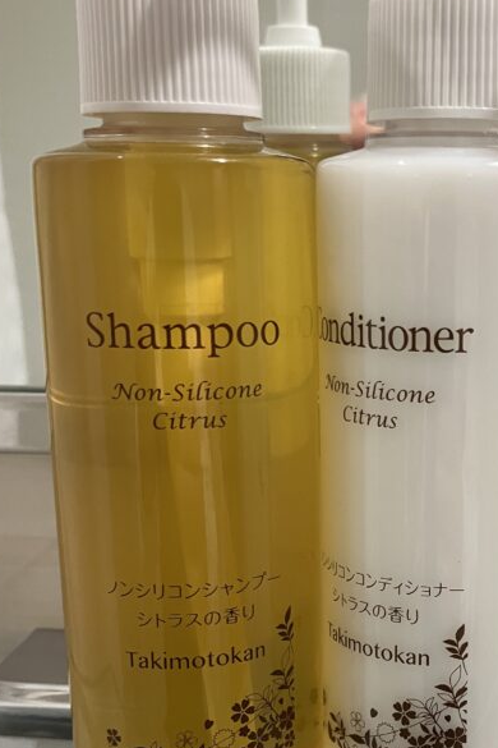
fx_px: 1058
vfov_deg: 38.4
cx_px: 432
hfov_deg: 25.8
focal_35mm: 51
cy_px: 511
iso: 125
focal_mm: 3.99
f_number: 1.8
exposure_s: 1/50
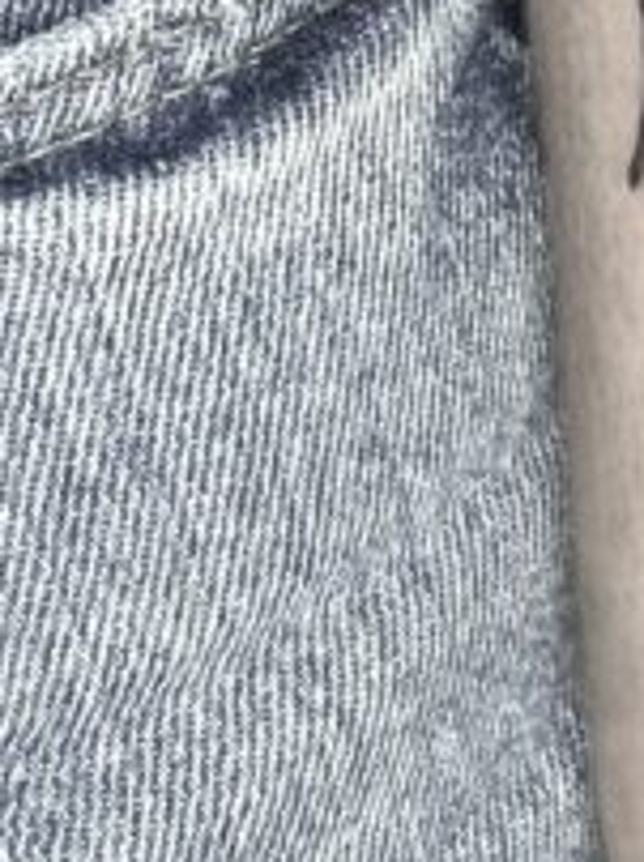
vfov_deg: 14.1
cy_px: -380
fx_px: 3281
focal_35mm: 132
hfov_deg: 10.8
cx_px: 925
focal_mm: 5.7
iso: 80
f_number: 1.5
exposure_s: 1/118
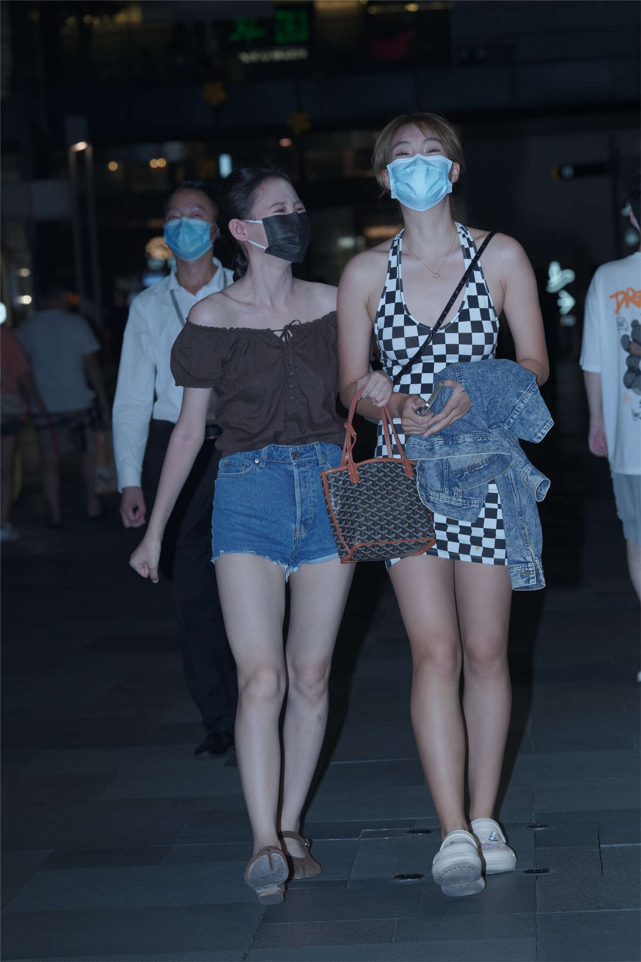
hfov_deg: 10.2
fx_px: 3605
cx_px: 320
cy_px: 481
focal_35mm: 135
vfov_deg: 15.2
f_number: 6.3
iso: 640
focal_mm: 135
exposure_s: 1/200
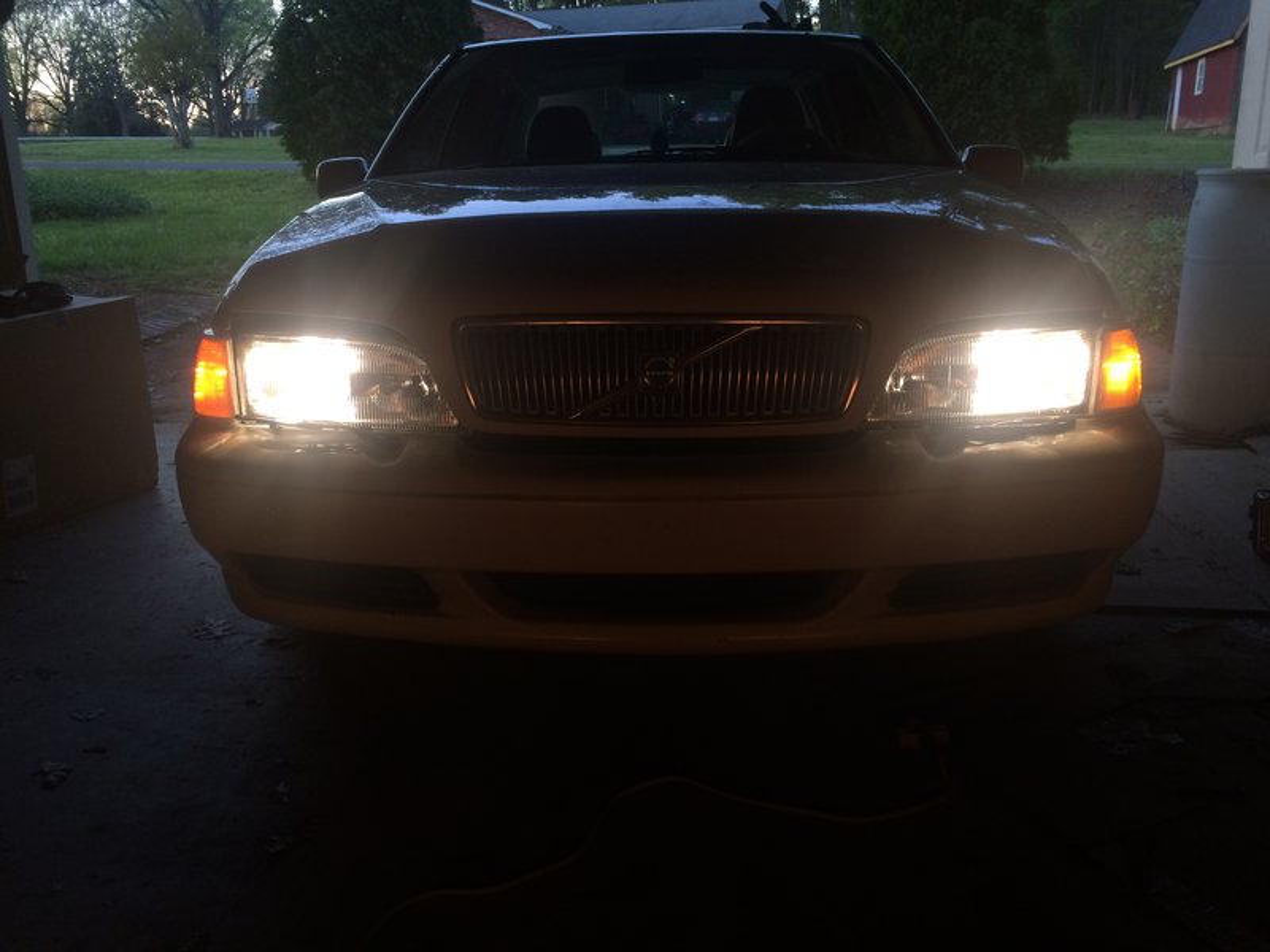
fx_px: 1064
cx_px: 635
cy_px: 476
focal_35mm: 29
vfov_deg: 48.2
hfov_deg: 61.7
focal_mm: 4.15
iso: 40
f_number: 2.2
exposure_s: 1/30
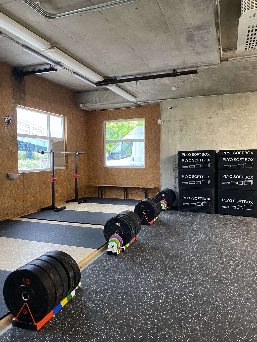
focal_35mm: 26
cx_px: 128
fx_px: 257
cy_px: 171
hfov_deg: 53.1
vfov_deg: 67.3
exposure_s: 1/33
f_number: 1.8
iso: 400
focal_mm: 4.25
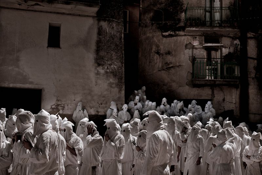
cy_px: 88
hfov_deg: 39.6
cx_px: 131
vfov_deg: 26.9
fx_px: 364
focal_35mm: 50
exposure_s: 1/1500
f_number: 5.6
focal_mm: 50
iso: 100
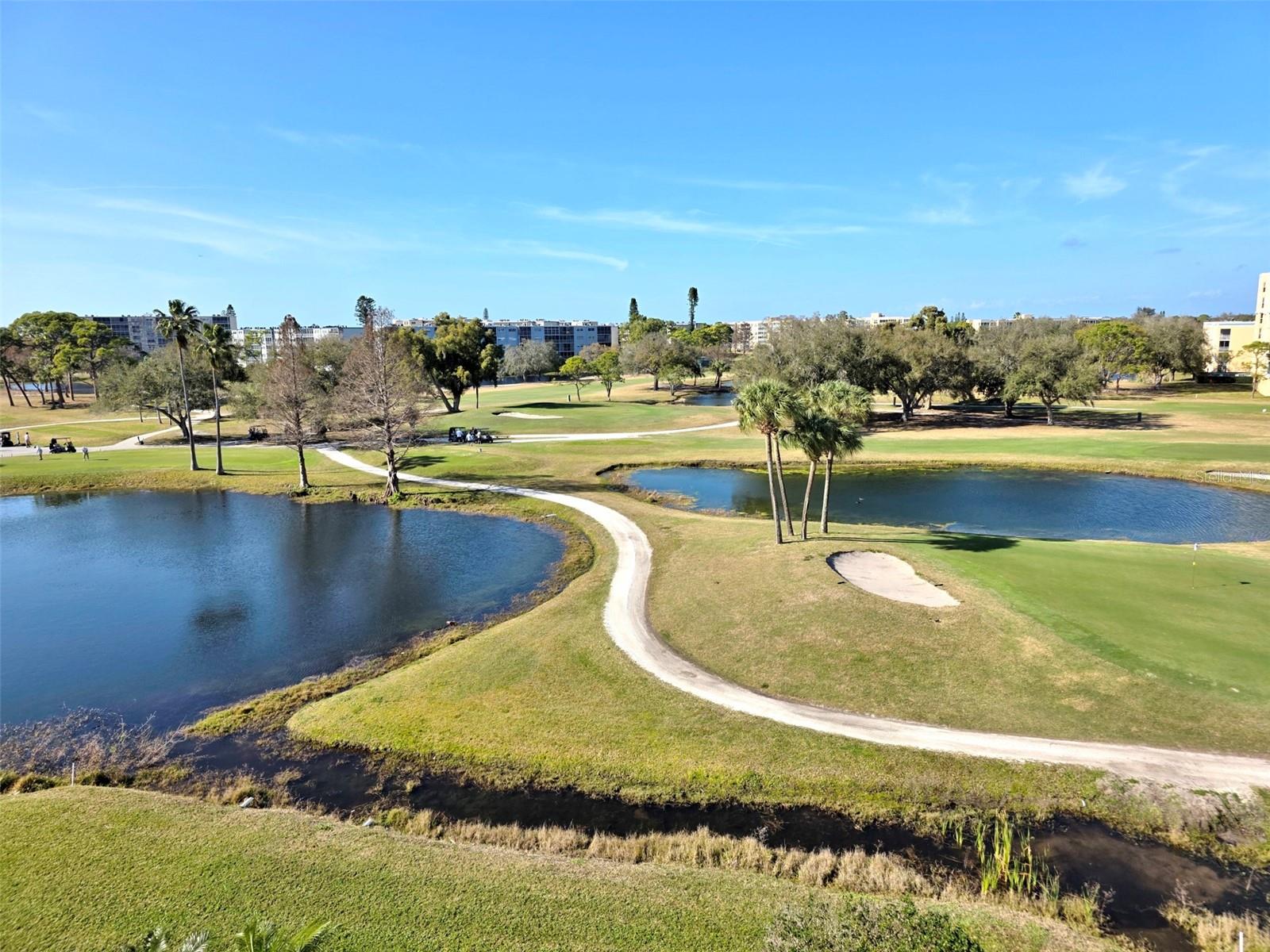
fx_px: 844
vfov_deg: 58.9
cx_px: 635
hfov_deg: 73.9
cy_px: 476
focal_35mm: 23
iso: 80
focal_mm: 6.3
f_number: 1.7
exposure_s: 1/6355
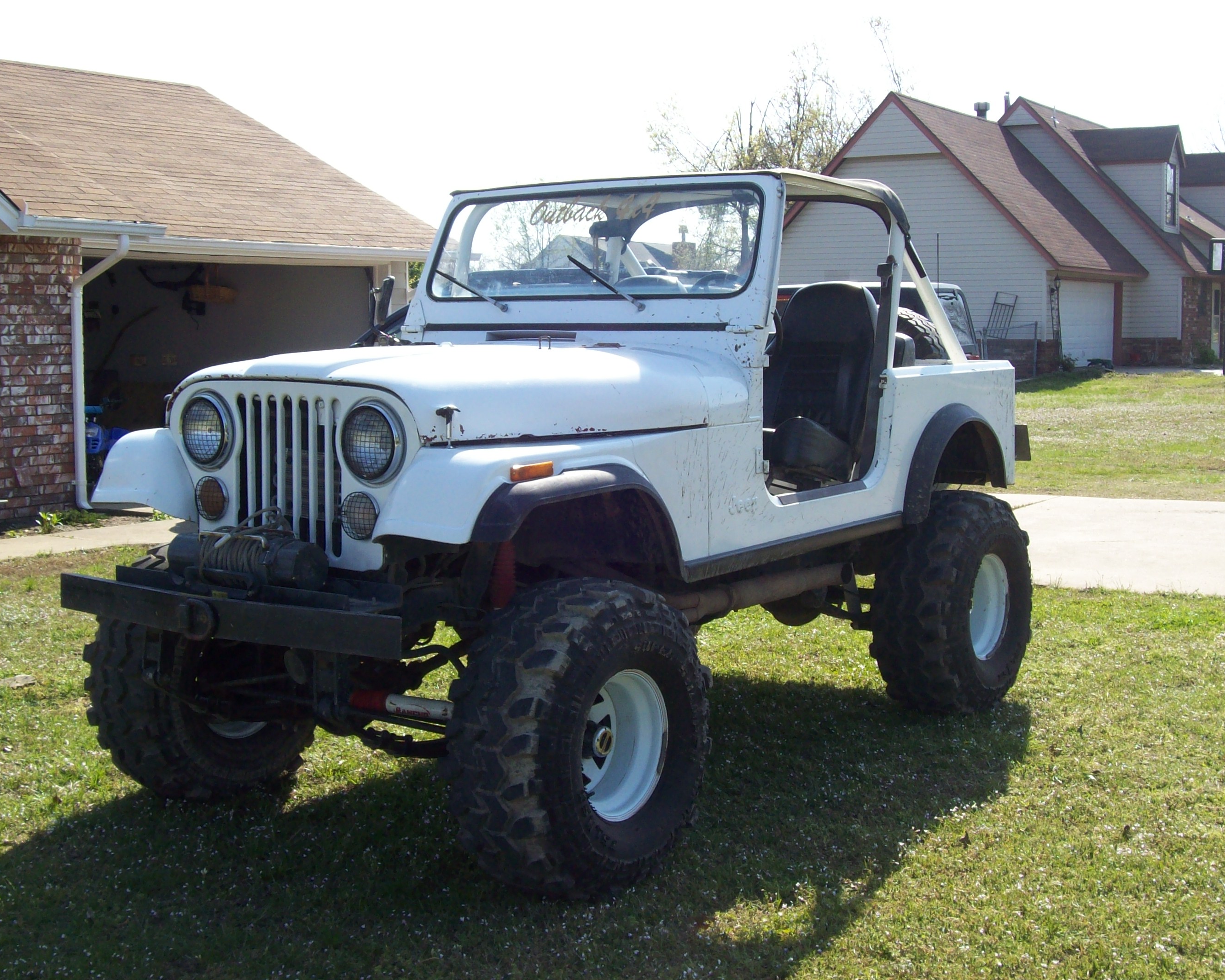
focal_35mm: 47
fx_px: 1704
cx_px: 591
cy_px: 489
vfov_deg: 32.1
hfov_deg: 39.5
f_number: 5.4
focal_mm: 7.6
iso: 80
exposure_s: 1/246
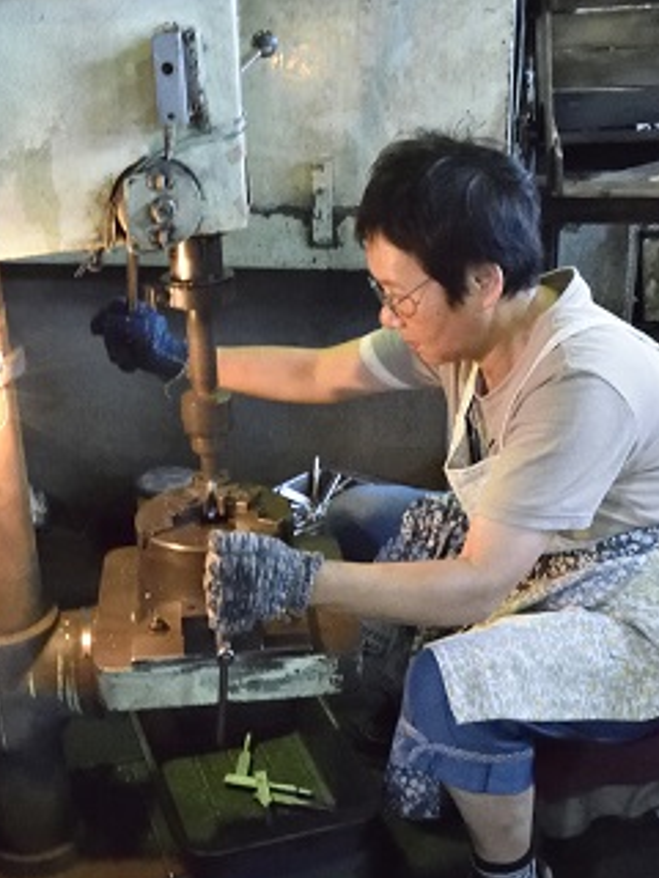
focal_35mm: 52
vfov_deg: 36.7
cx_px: 316
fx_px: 1320
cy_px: 519
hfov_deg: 28.0
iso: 12800
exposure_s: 1/25
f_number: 16
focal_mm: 24
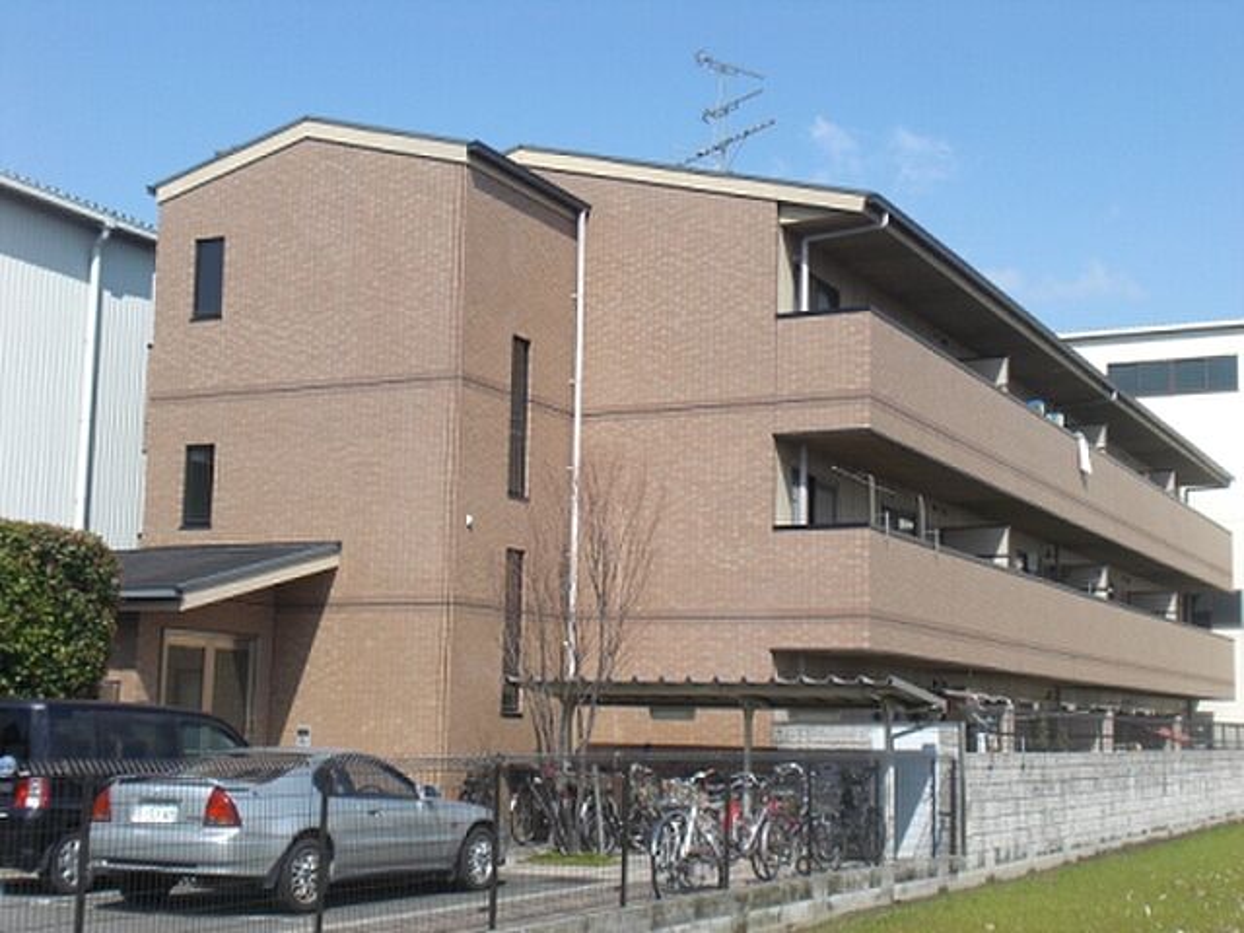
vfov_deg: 28.6
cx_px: 622
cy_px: 466
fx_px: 1833
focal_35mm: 51
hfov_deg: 37.5
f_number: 6.4
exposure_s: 1/250
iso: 64
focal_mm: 8.44
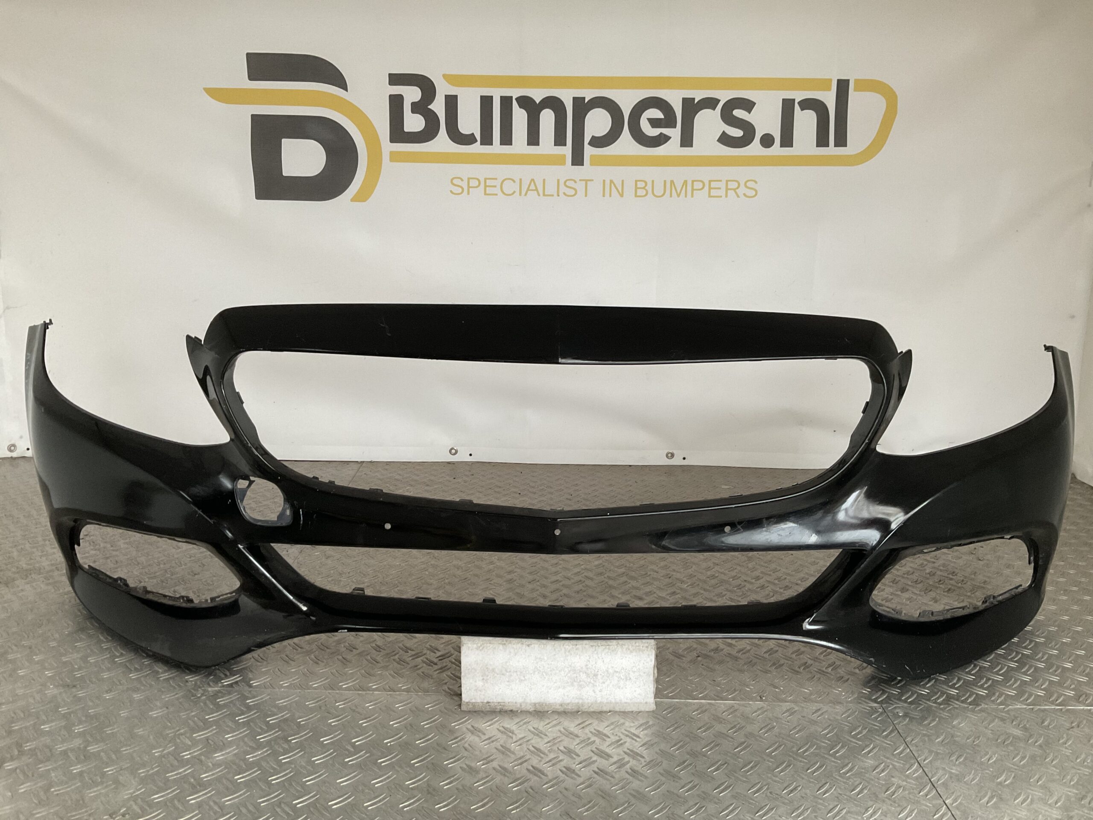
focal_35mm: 29
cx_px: 546
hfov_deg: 61.7
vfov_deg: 48.2
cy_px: 410
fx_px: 916
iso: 125
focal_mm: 3
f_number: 1.8
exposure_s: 1/50
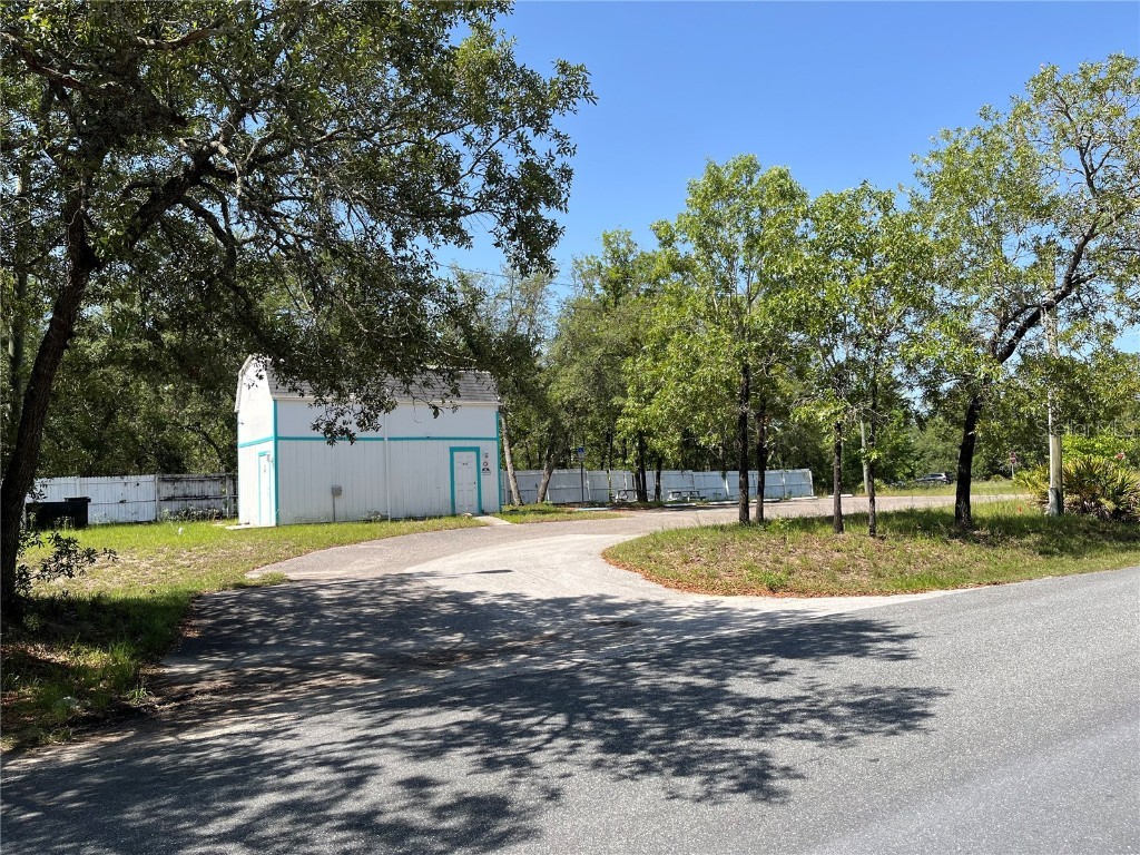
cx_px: 570
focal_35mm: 26
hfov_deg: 67.3
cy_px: 428
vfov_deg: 53.1
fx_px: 856
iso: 50
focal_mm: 5.1
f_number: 1.6
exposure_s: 1/2101
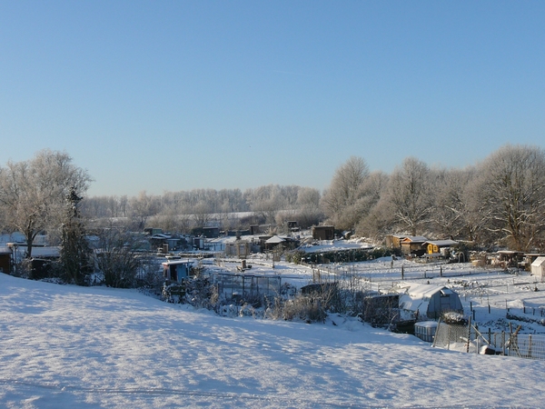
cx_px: 272
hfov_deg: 40.4
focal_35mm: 47
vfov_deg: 30.9
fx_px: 740
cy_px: 204
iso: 80
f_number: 5.6
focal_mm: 7
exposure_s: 1/400
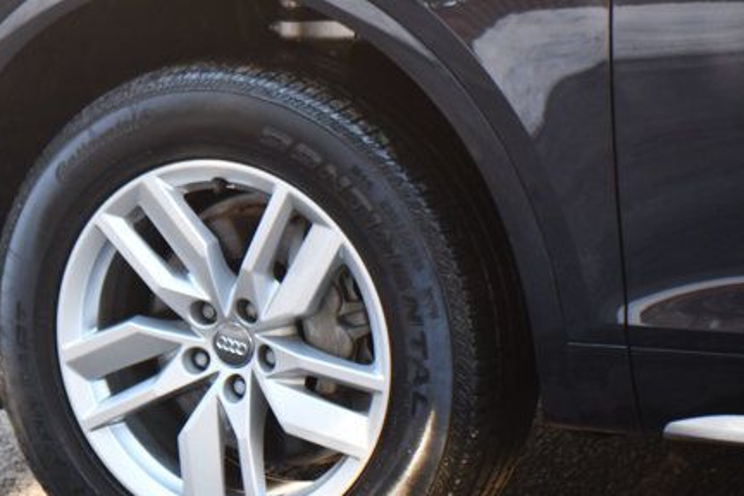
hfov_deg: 10.8
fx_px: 3947
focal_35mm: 191
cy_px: 313
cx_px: 231
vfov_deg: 7.2
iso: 800
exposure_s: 1/200
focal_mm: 86
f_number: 4.8
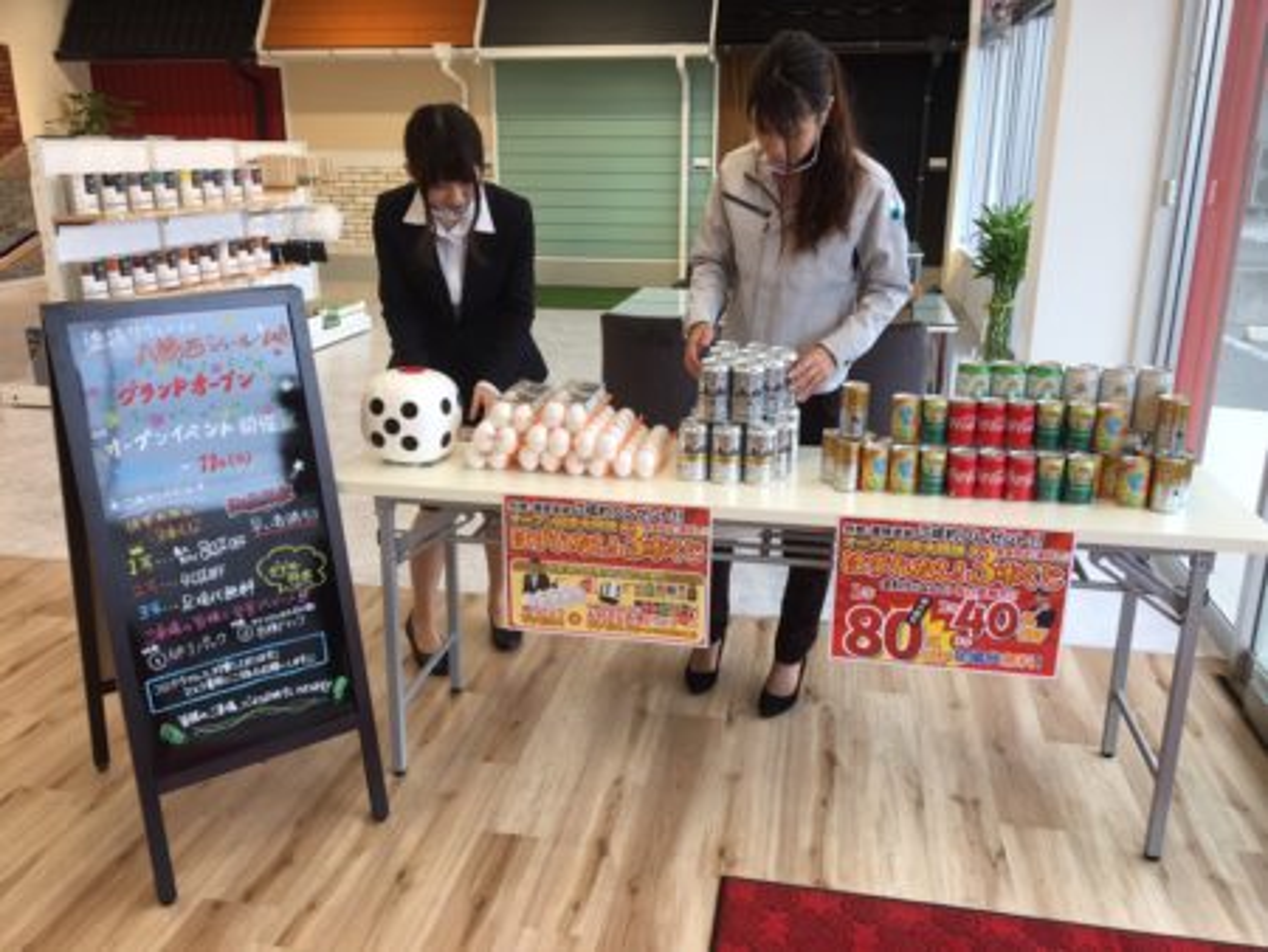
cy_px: 476
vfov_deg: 48.3
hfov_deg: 61.6
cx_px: 634
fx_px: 1063
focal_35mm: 29
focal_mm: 4.15
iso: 32
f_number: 2.2
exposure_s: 1/120
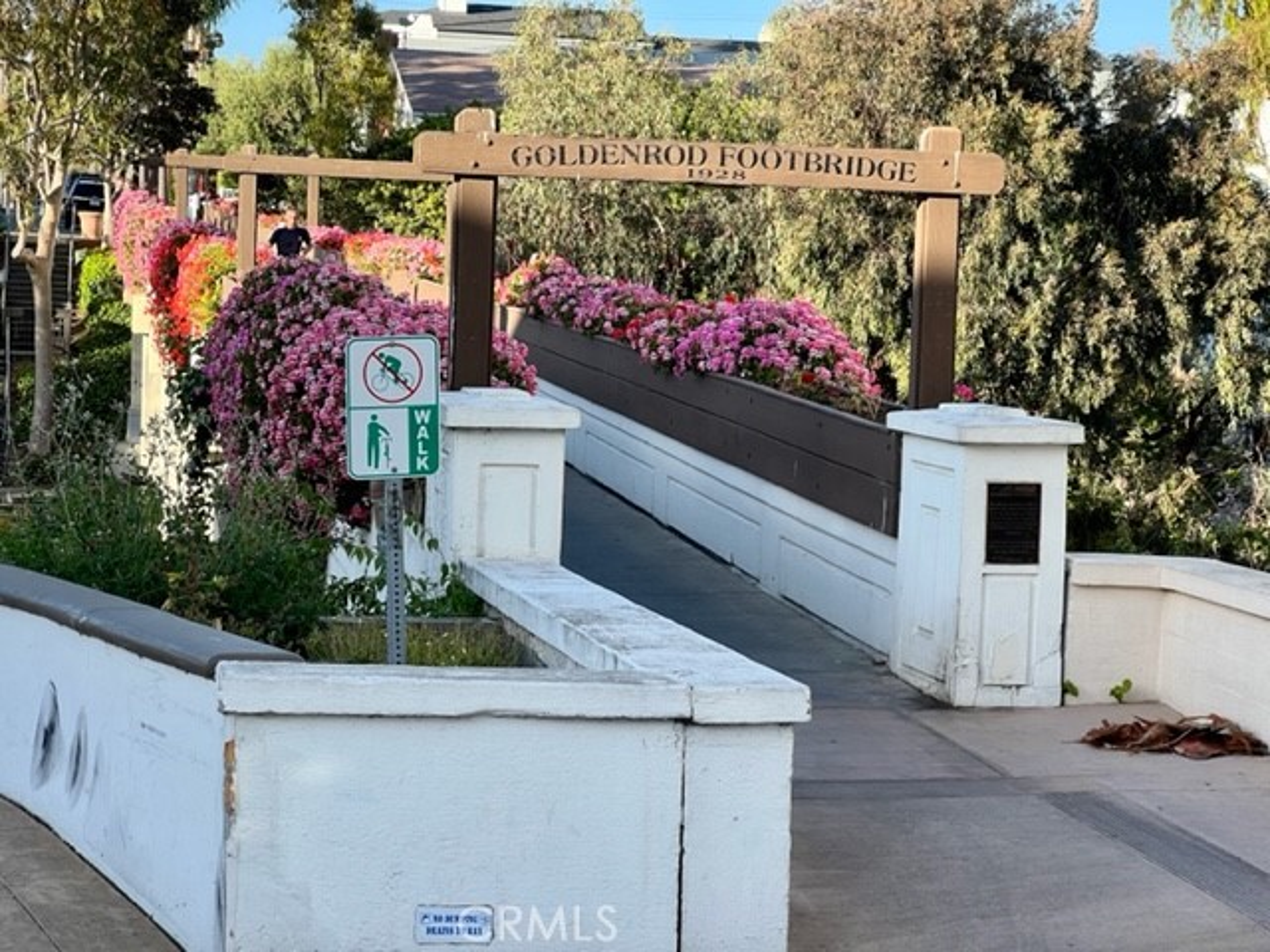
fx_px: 2825
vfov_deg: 19.1
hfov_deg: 25.3
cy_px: 476
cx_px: 635
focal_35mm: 77
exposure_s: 1/202
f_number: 2.8
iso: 32
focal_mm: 9
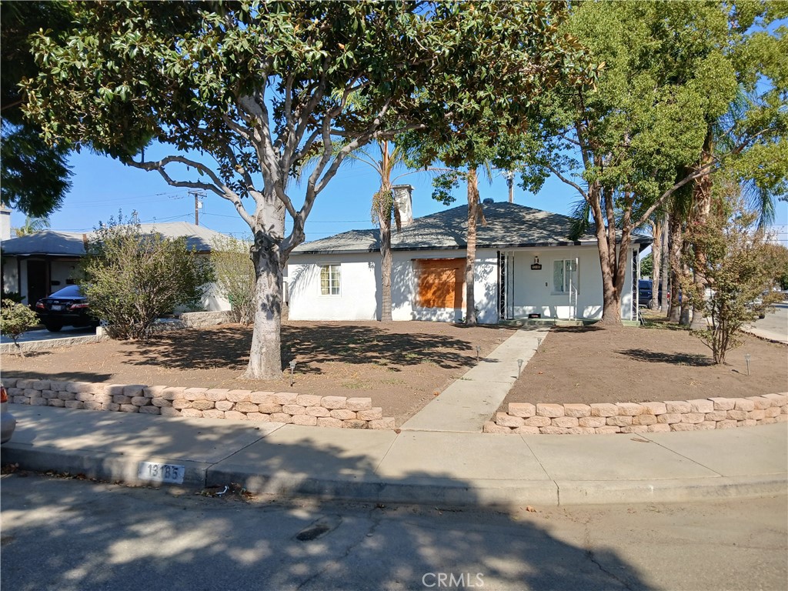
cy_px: 296
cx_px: 394
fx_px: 592
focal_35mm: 26
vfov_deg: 53.1
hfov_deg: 67.3
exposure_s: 1/483
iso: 20
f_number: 1.8
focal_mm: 3.98
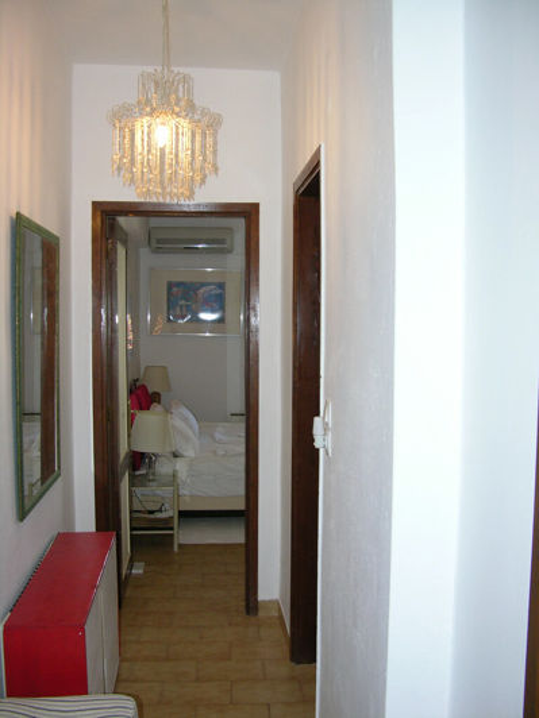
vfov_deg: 52.6
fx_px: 727
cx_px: 270
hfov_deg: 40.7
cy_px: 359
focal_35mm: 35
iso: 200
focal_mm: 8.9
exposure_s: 1/60.1
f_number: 2.8
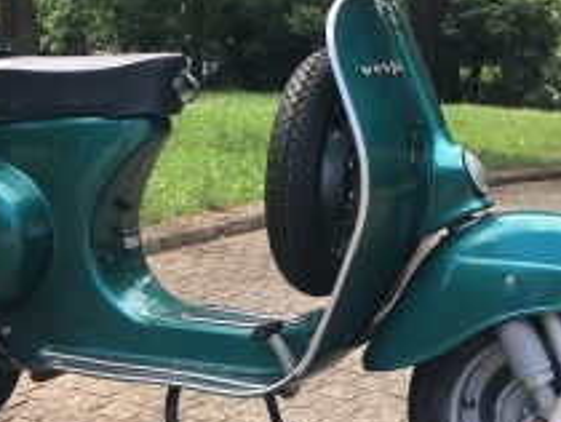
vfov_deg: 23.5
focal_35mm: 62
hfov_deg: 31.2
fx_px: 1006
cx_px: 270
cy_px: 122
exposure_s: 1/131
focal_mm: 4.15
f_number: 2.2
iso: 25
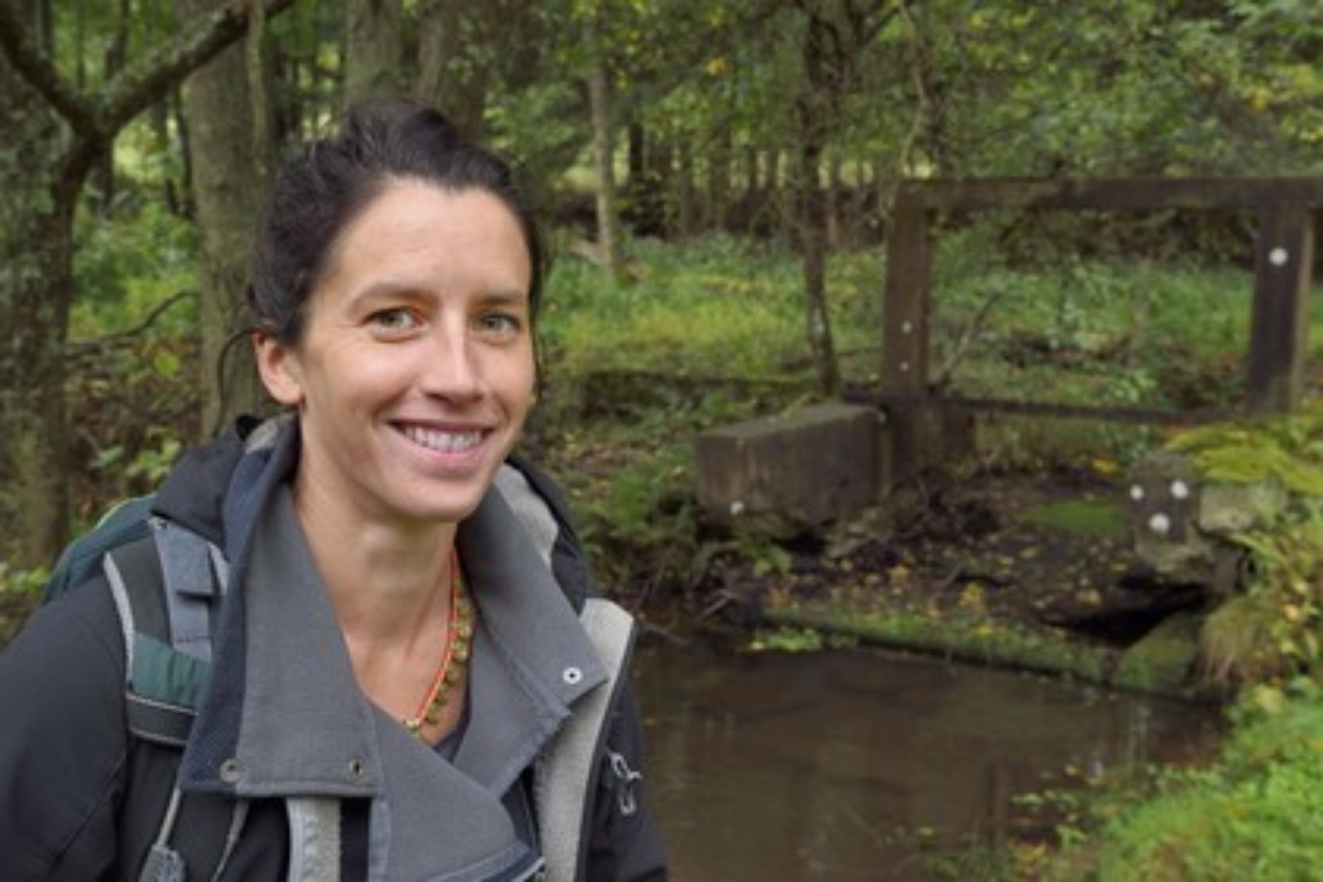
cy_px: 441
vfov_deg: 36.9
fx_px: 1323
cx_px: 662
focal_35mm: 36
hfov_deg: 53.1
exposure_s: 1/60
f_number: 9
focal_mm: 36
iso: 800
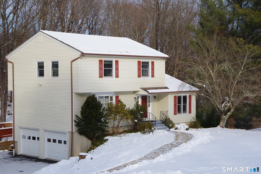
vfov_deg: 22.6
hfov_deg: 33.4
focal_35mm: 60
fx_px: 435
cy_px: 87
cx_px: 130
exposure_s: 1/160
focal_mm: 40
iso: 100
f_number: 9
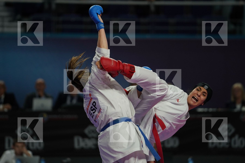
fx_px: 2042
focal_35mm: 300
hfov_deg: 6.9
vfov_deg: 4.6
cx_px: 122
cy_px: 82
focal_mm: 200
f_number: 2.8
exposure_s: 1/1000
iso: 800
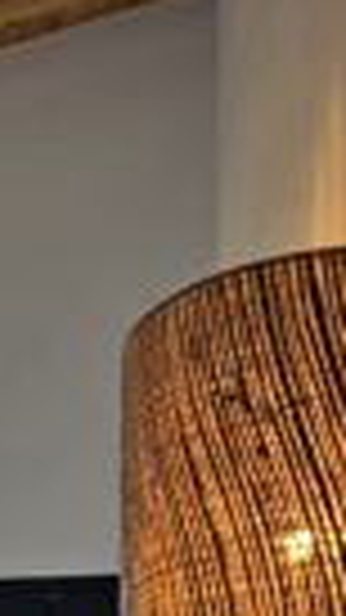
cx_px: -115
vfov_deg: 17.3
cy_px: 1151
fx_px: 1583
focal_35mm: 97
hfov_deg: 12.1
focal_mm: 5.4
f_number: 1.8
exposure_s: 1/100
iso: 32
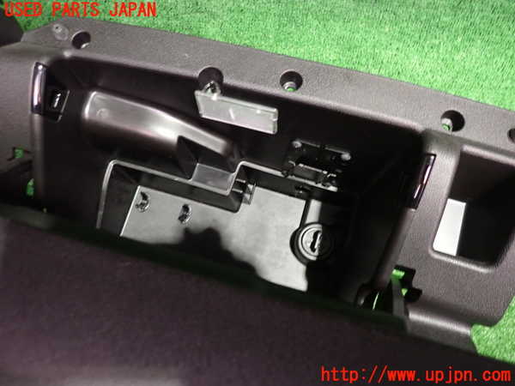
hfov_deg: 69.4
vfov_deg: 54.9
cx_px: 258
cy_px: 193
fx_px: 372
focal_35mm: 25
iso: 800
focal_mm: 4.5
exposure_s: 1/20
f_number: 2
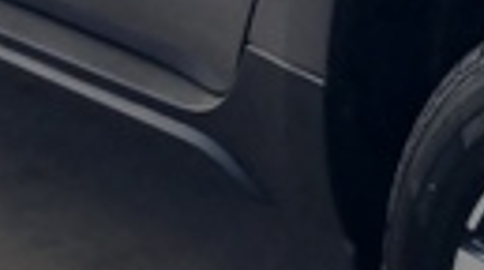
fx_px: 2255
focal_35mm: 176
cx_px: 829
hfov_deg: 11.5
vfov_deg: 6.7
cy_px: -259
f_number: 1.8
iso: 80
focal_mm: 3.98
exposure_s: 1/60
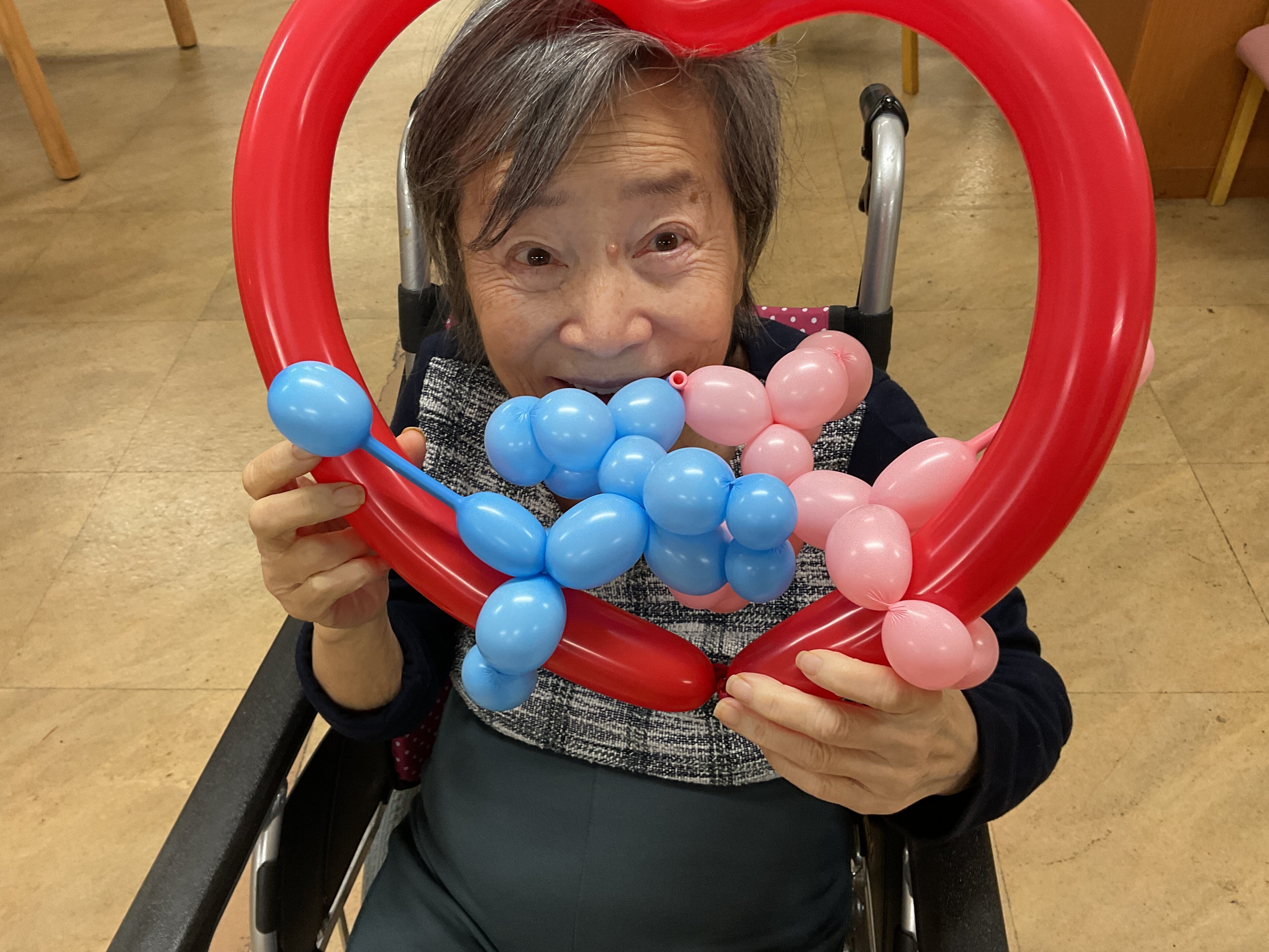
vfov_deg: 46.8
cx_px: 634
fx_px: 1100
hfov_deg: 60.0
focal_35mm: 30
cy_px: 461
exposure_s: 1/60
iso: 100
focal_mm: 3
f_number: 1.8
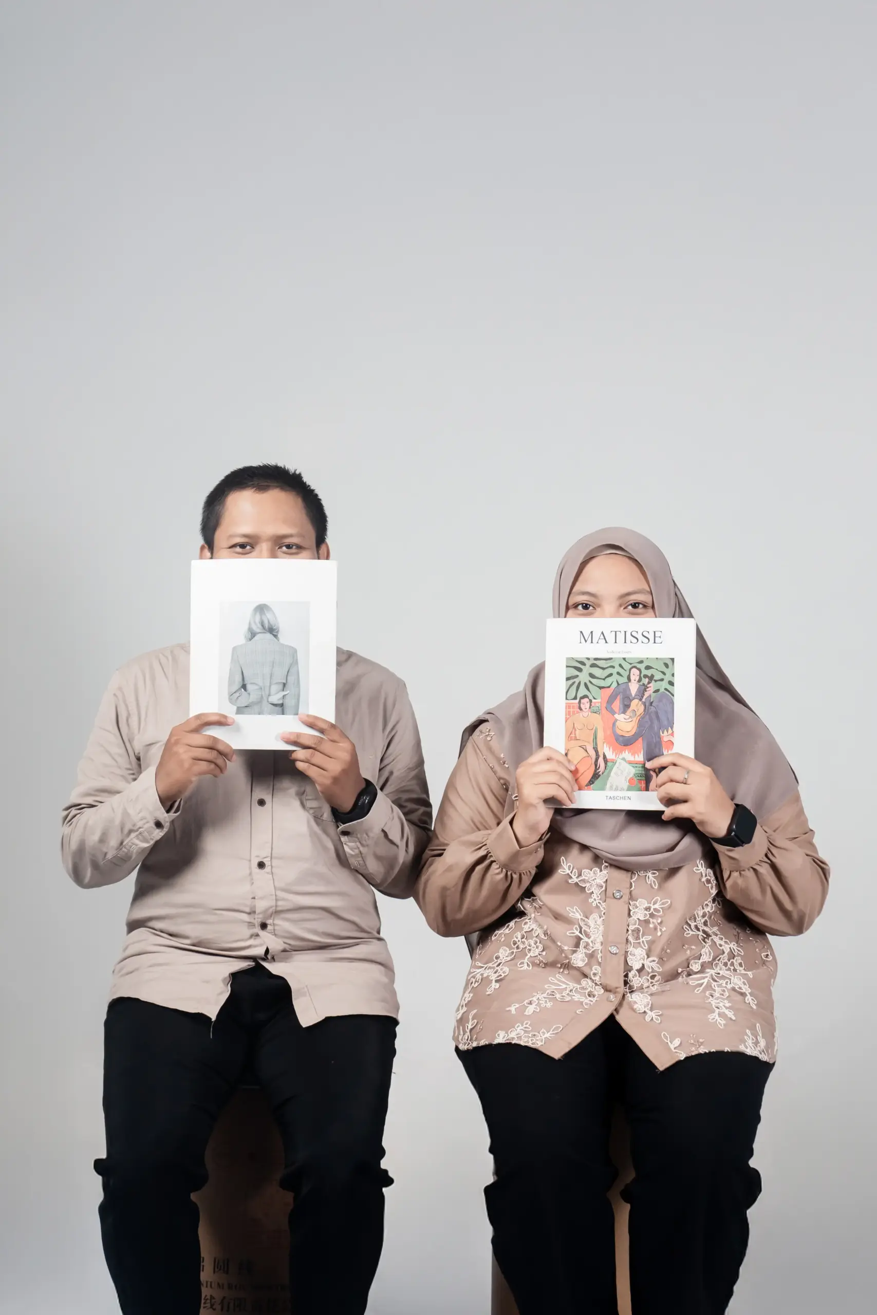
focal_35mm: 58
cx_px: 438
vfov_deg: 34.5
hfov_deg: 23.4
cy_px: 658
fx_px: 2119
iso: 1000
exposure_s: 1/125
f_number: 5.6
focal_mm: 58
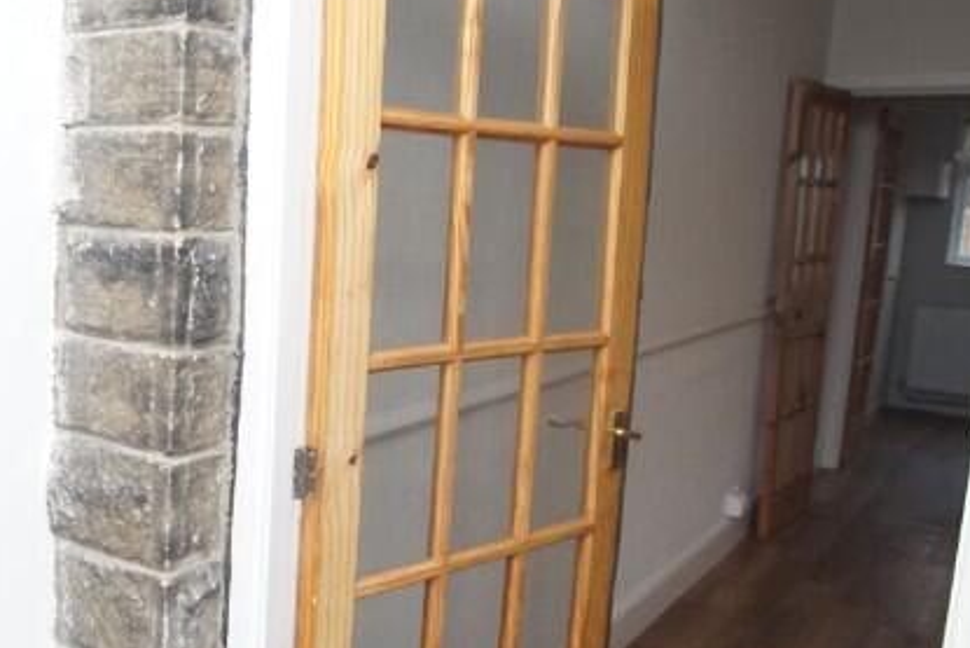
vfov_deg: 35.7
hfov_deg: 48.6
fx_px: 997
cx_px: 178
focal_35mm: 37
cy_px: 425
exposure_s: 1/160
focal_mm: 10
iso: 1000
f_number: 4
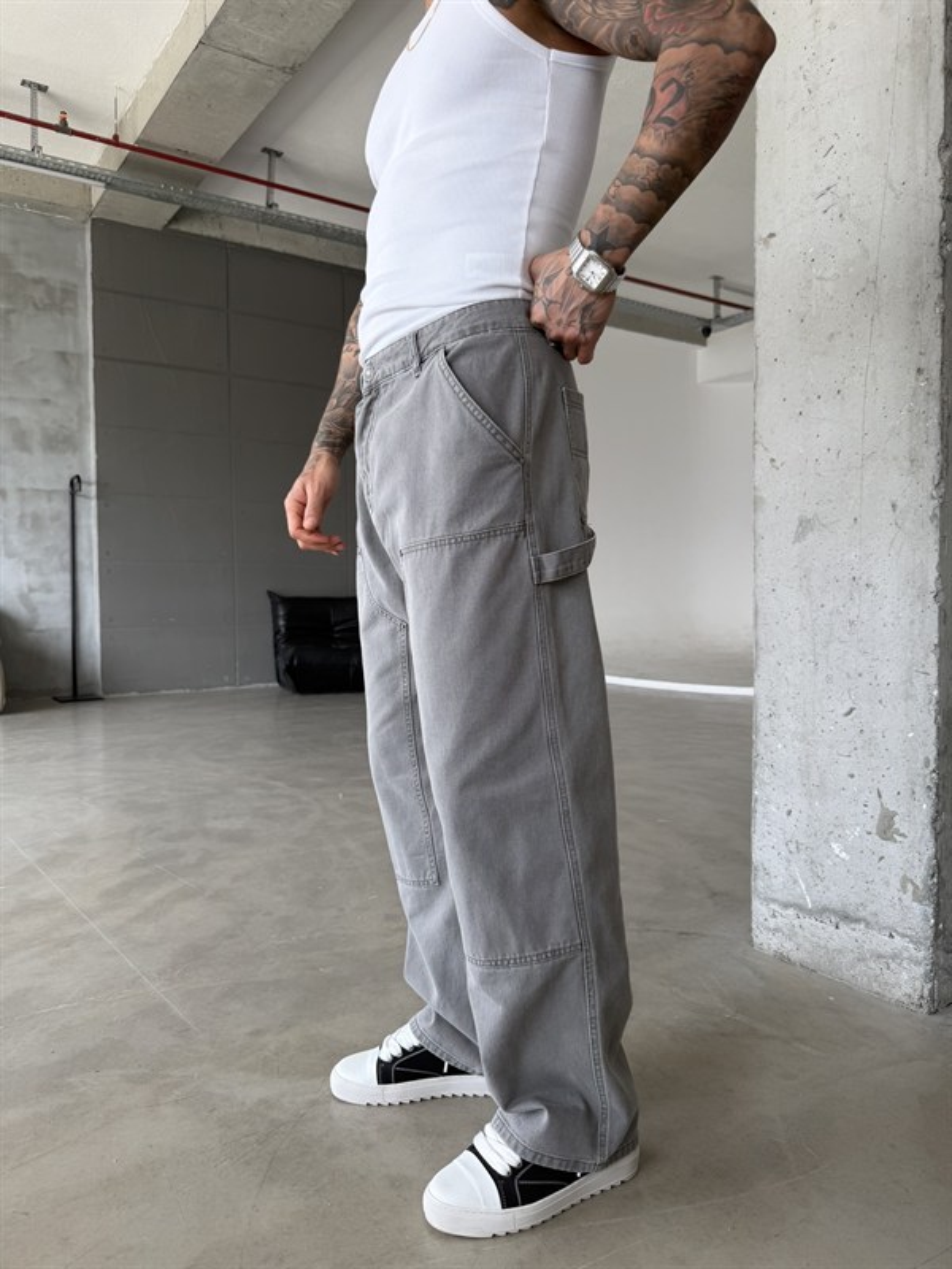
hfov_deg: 56.8
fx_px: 880
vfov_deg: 71.6
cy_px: 634
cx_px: 476
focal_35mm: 24
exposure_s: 1/156
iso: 64
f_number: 1.78
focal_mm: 6.76
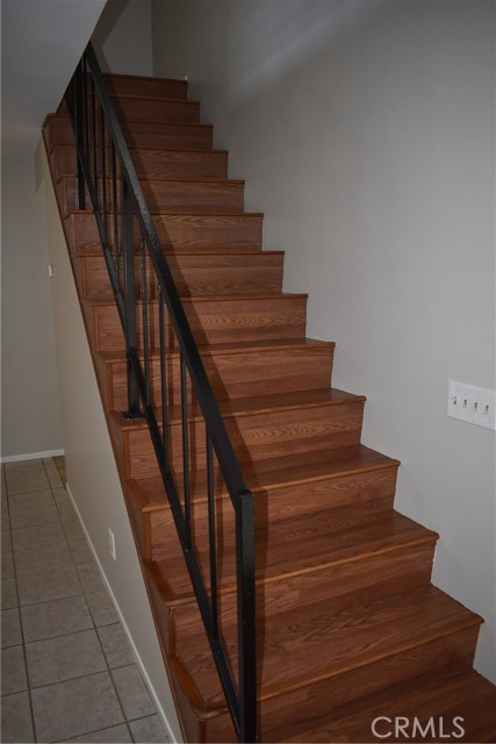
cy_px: 372
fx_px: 558
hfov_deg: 48.0
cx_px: 248
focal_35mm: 27
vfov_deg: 67.4
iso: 900
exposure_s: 1/200
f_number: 3.5
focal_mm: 18
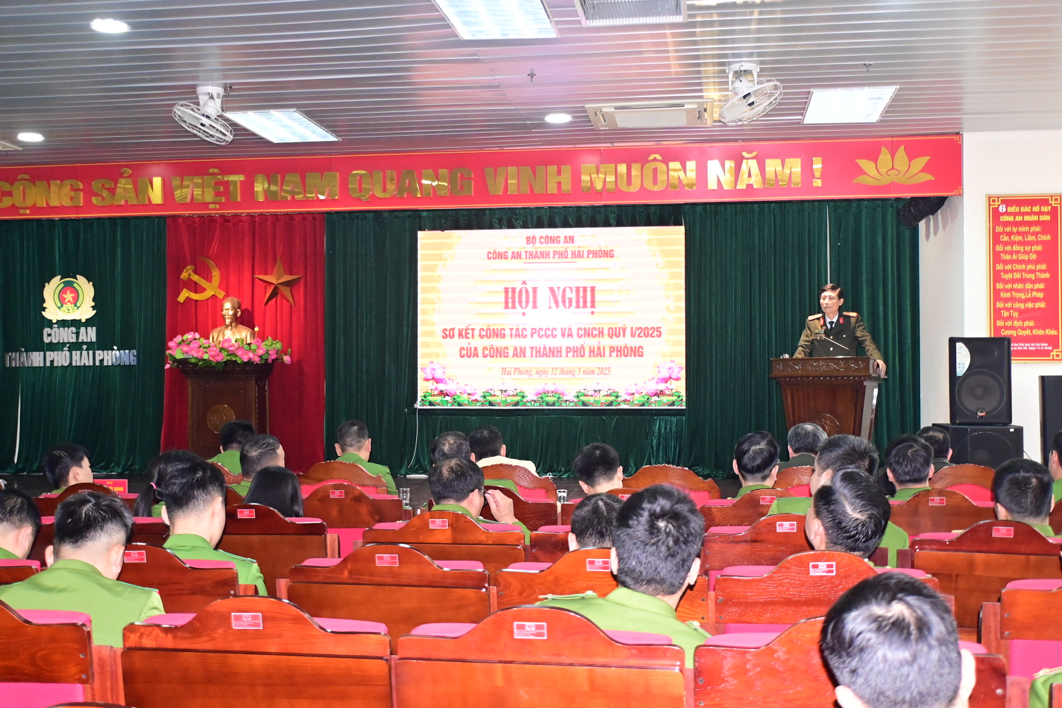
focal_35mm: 40
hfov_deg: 48.5
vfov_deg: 33.4
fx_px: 1180
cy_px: 354
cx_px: 531
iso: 2500
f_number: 4
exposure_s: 1/200
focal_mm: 27
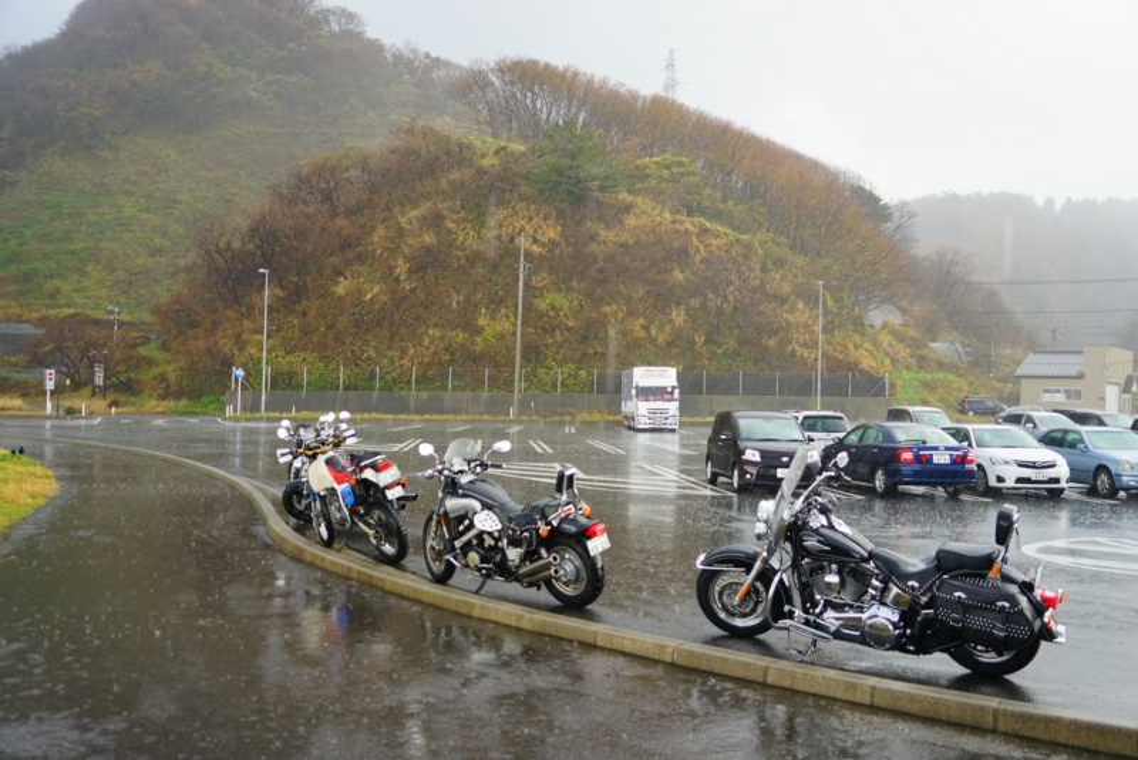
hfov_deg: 60.3
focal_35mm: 31
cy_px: 380
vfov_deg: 42.4
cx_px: 569
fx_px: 980
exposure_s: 1/60
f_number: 4
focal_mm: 31
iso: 160
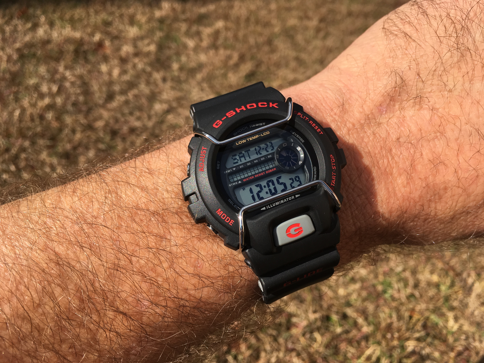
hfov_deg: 61.7
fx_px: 405
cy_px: 182
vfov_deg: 48.2
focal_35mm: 29
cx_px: 242
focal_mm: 4.15
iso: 25
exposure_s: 1/1508
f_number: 2.2
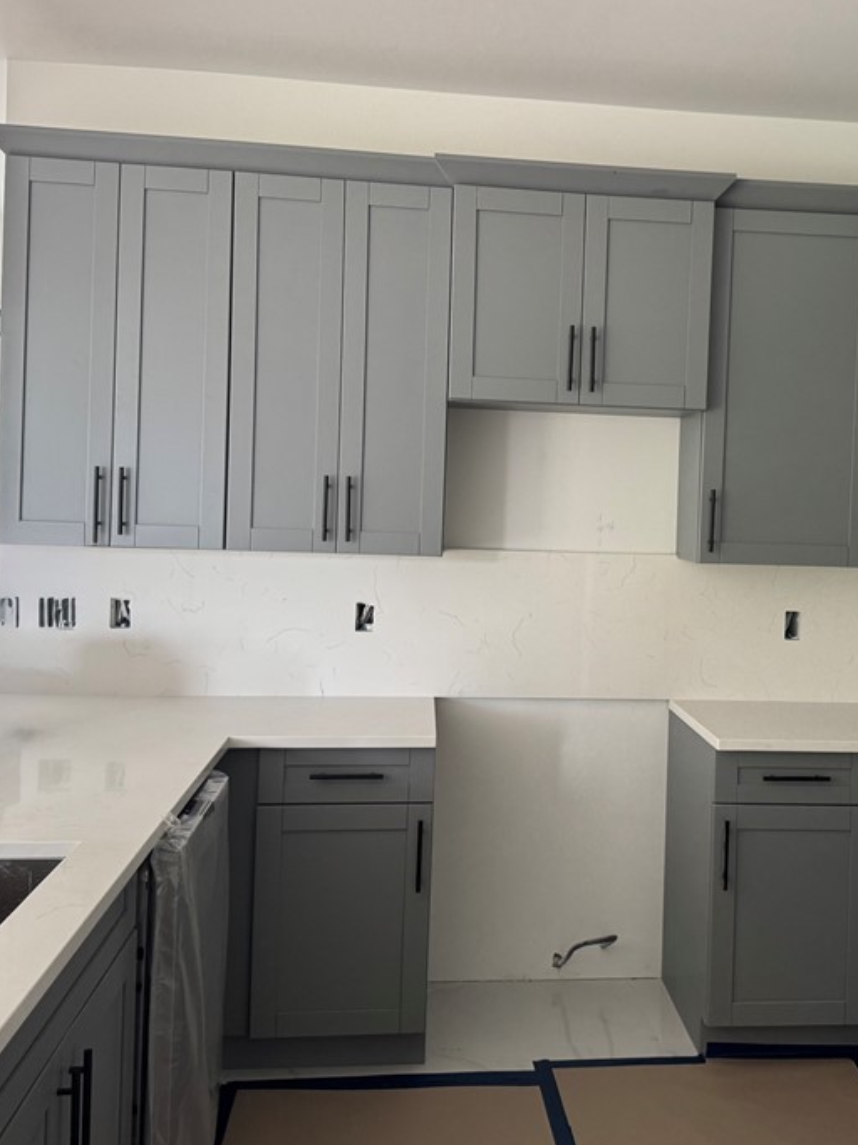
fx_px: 1190
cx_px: 583
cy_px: 533
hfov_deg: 39.1
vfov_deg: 51.3
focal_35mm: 36
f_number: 1.78
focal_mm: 6.76
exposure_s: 1/93
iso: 200
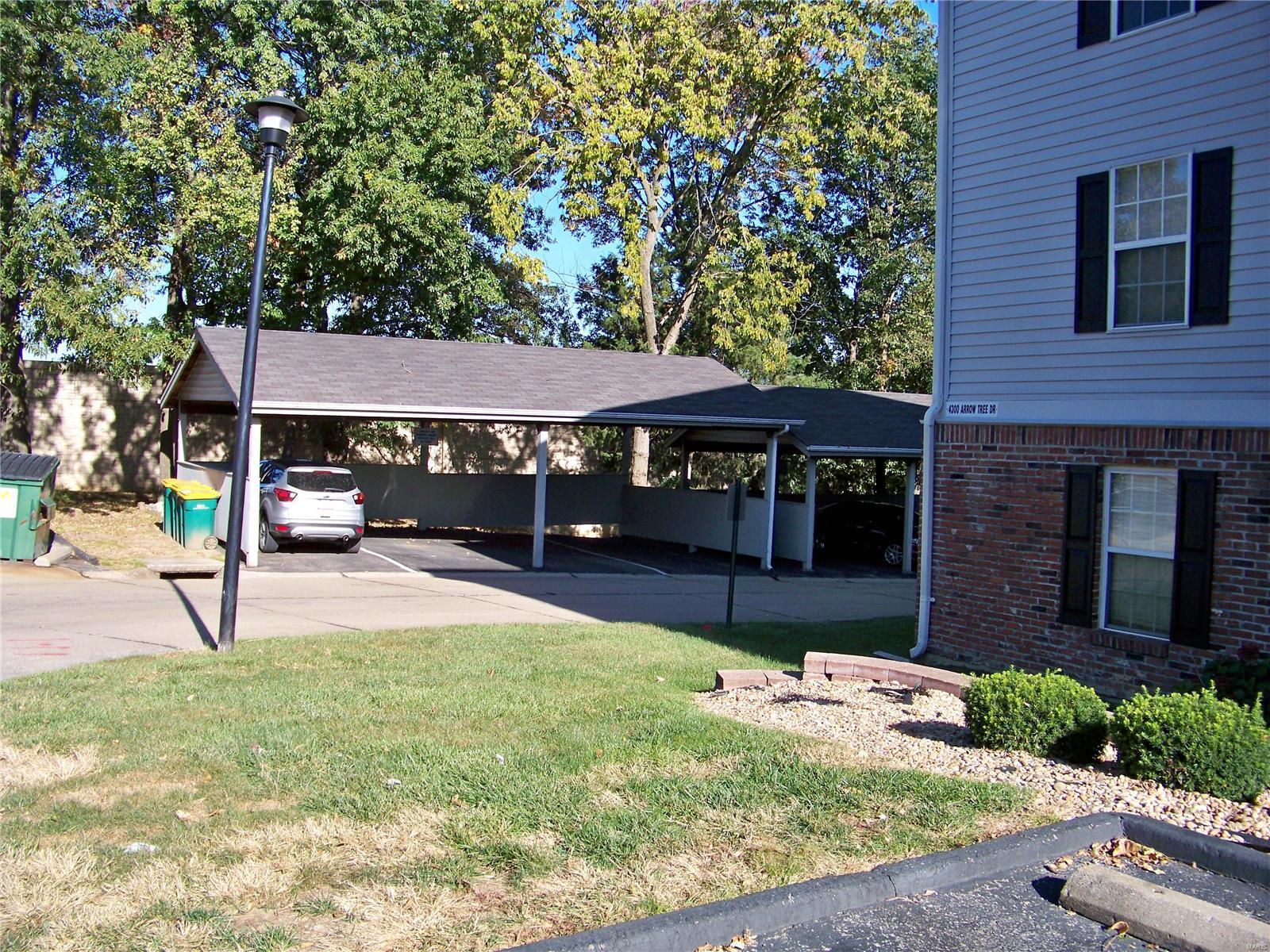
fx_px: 1211
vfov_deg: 42.9
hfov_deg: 55.4
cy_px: 476
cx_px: 635
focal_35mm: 33
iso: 80
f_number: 2.8
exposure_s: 1/800
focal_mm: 5.85
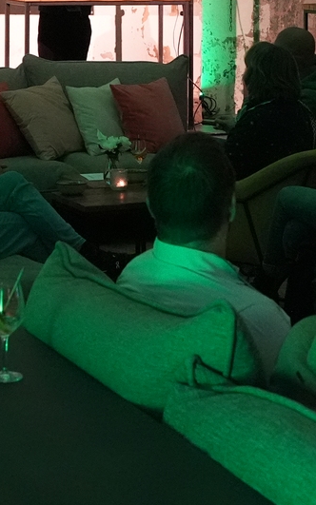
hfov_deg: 10.2
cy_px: -98
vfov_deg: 15.6
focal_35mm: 129
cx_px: 166
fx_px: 1777
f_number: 5.6
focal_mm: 35
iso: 6400
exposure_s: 1/160
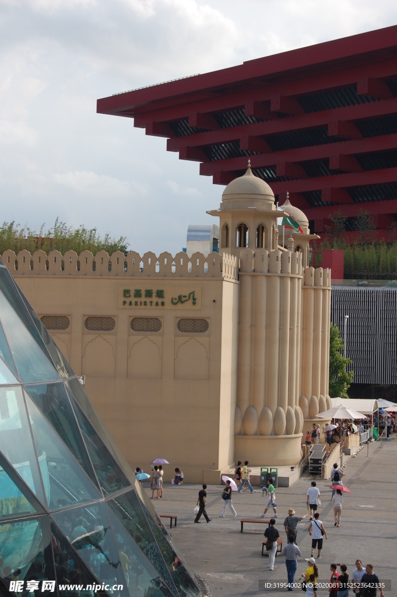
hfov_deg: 17.5
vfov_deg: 26.0
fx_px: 1292
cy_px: 298
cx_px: 198
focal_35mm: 78
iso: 200
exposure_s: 1/320
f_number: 9
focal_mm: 52
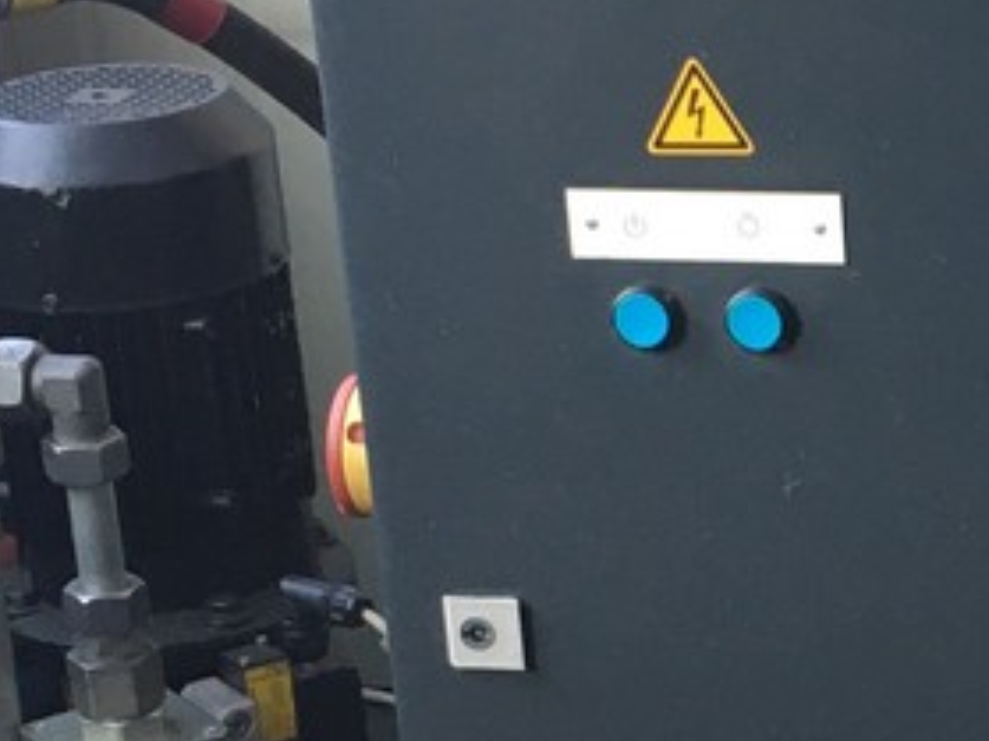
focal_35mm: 133
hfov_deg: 14.3
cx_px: 1230
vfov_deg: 11.1
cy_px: 713
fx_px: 3798
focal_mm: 4.15
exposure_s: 1/33
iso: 32
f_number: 2.2
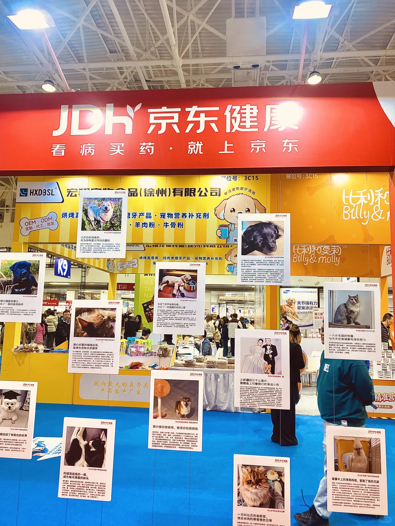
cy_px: 263
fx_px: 396
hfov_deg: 53.1
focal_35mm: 26
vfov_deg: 67.3
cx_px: 198
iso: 50
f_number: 1.8
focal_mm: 4.25
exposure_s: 1/100
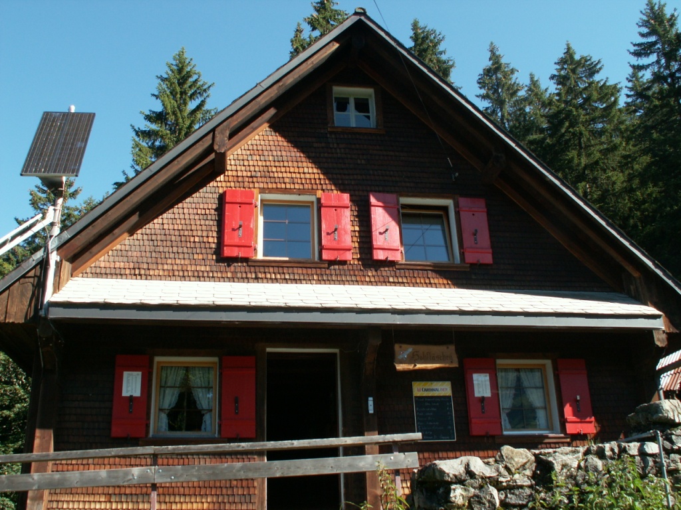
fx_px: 689
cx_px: 340
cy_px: 255
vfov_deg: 40.7
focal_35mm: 35
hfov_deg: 52.6
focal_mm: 5.86
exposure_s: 1/125
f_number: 5
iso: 50
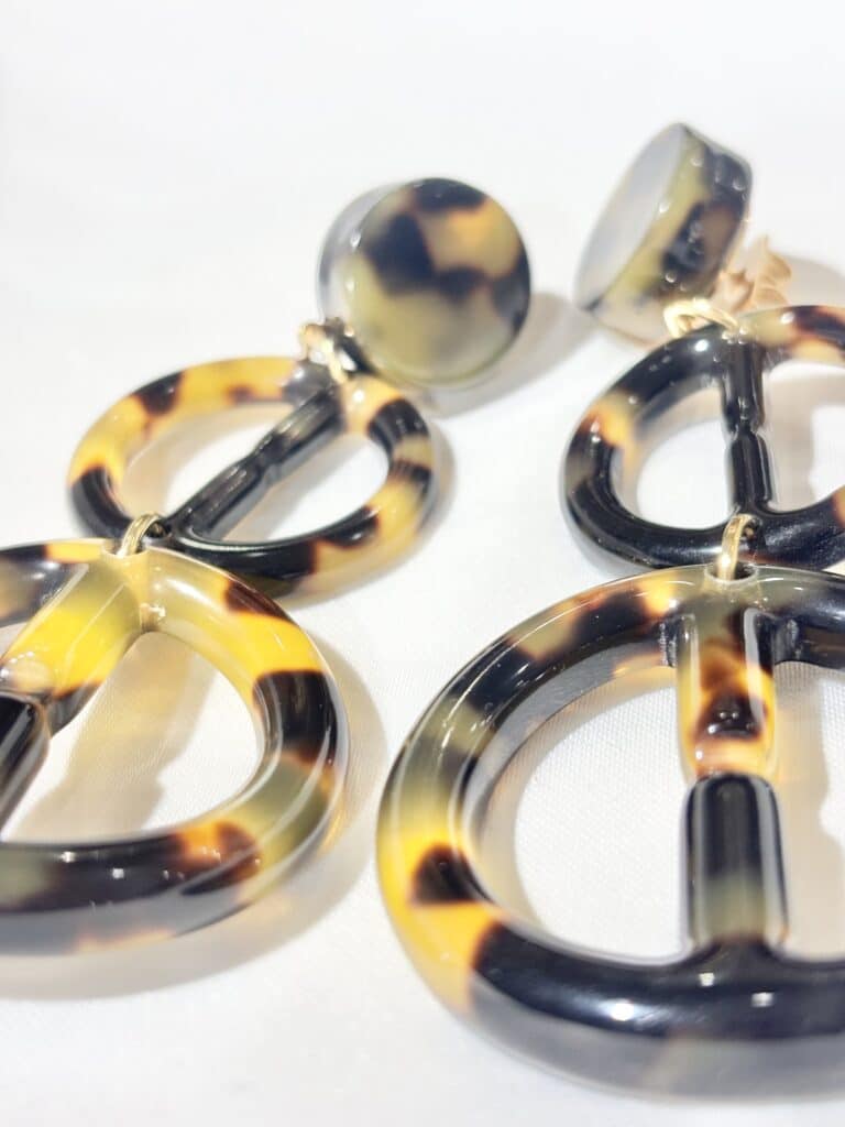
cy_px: 564
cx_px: 422
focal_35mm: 52
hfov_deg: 28.0
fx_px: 1692
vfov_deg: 36.8
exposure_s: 1/100
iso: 32
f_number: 1.6
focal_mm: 5.96
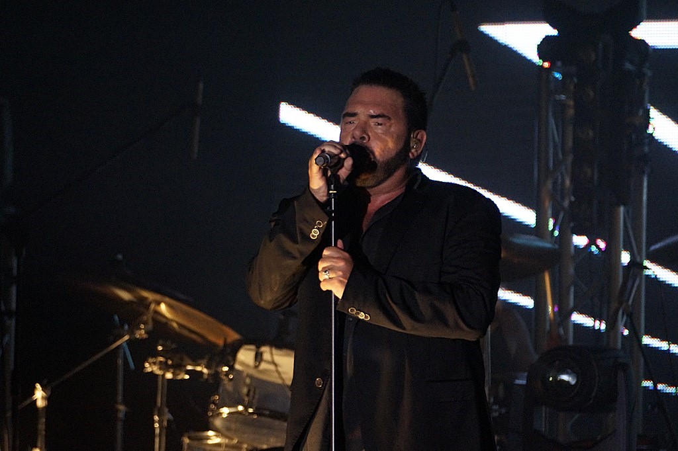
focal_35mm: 450
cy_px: 226
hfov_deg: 4.6
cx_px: 339
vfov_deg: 3.1
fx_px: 8472
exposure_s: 1/125
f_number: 5.6
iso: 3200
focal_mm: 300
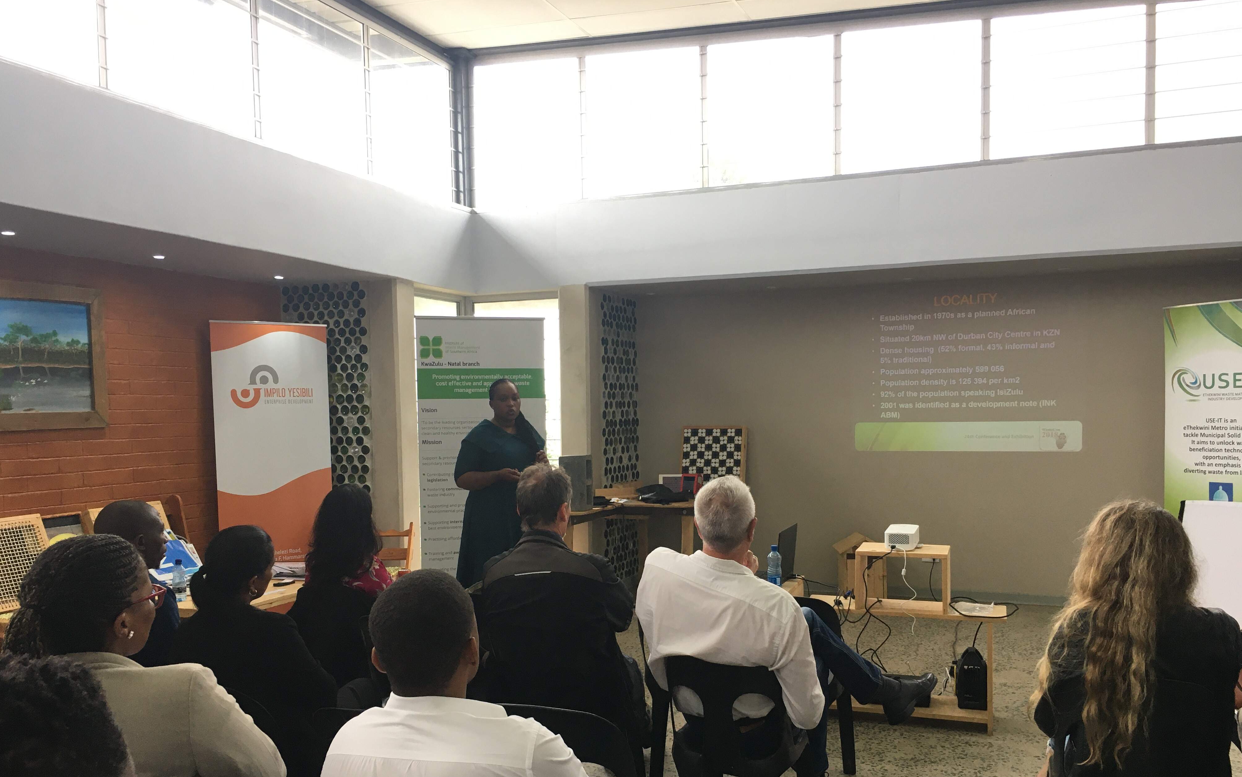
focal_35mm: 31
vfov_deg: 40.4
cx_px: 620
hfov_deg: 61.2
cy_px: 460
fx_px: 1049
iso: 32
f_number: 2.2
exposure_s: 1/33
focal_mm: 4.15
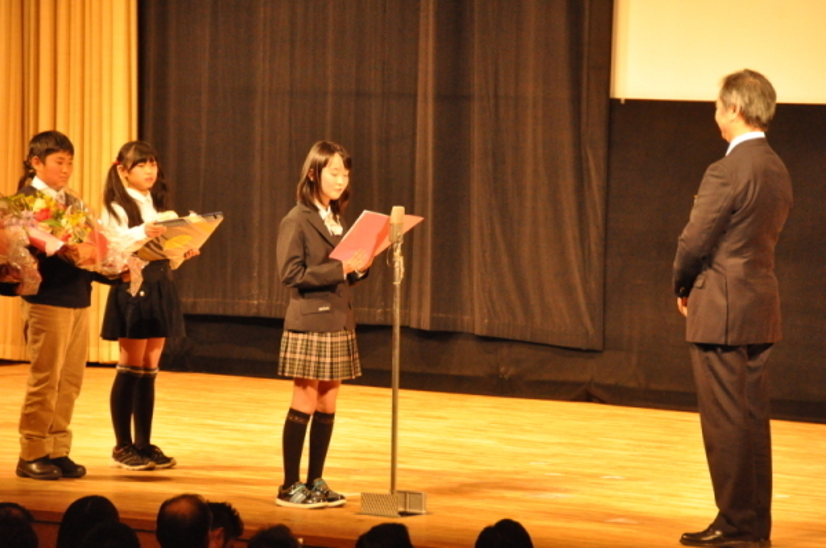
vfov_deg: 6.1
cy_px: 274
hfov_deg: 9.2
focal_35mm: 225
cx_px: 413
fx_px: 5154
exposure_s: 1/60
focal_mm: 150
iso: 3200
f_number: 5.6
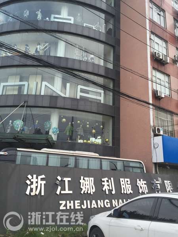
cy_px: 118
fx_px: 199
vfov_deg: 61.7
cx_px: 89
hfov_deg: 48.2
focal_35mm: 29
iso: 32
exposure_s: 1/180
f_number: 2.2
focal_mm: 4.15
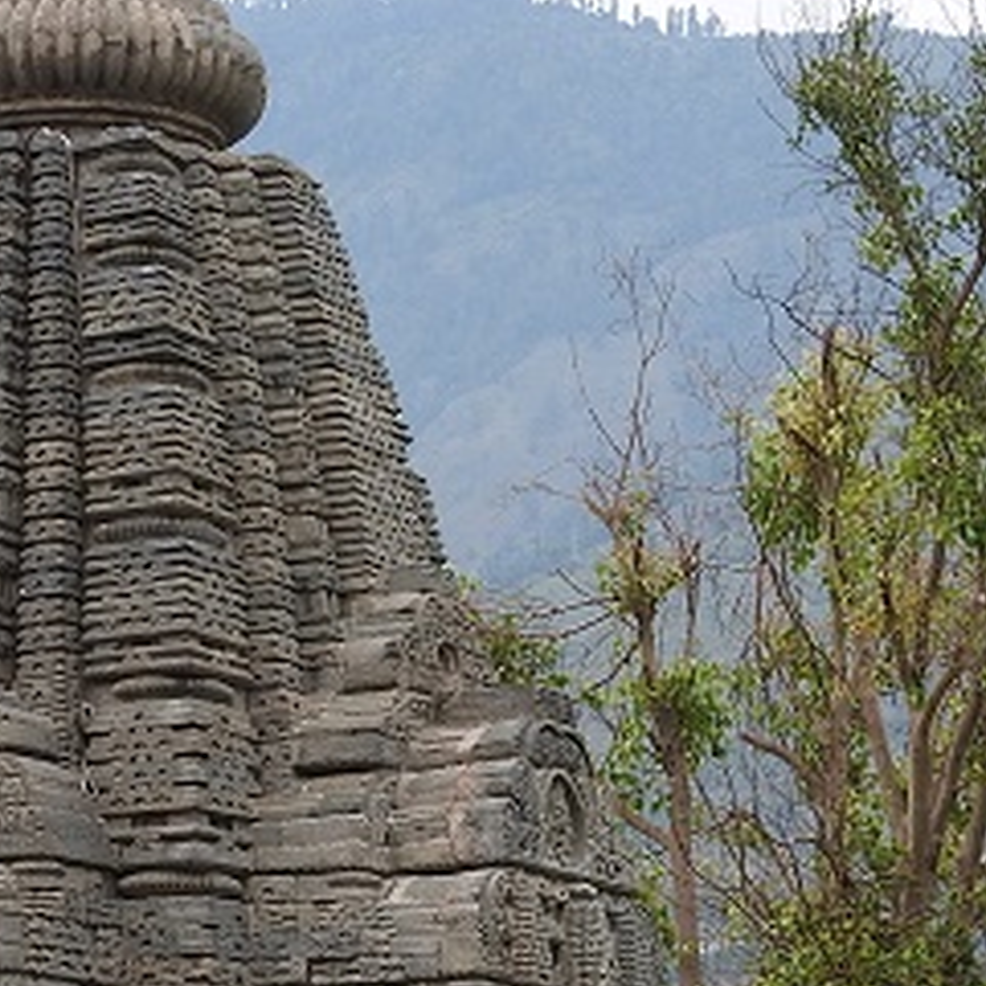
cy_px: 826
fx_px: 4737
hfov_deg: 11.9
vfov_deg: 11.8
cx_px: 393
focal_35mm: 147
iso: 100
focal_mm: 9
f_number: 4
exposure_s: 1/400
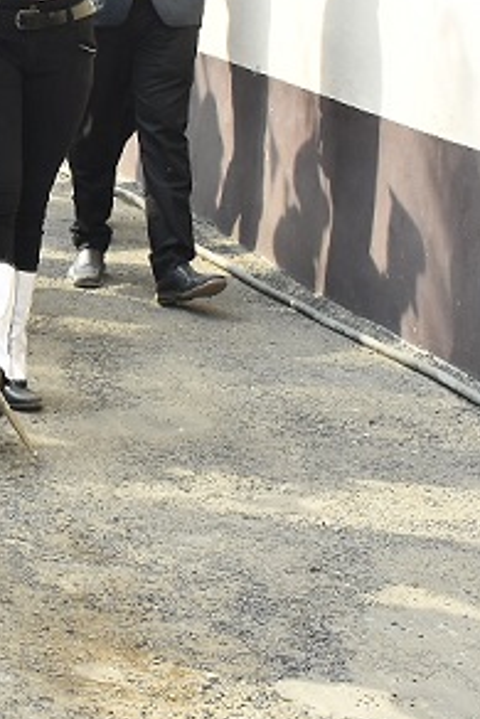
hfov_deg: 11.4
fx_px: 2257
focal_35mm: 113
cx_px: -325
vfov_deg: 17.7
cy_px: -5
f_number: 7.1
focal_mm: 22
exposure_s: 1/160
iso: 400
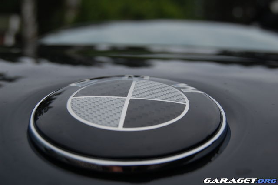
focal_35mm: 57
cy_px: 92
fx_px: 440
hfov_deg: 35.1
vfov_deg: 23.8
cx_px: 139
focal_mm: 38
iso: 200
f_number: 7.1
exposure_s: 1/200
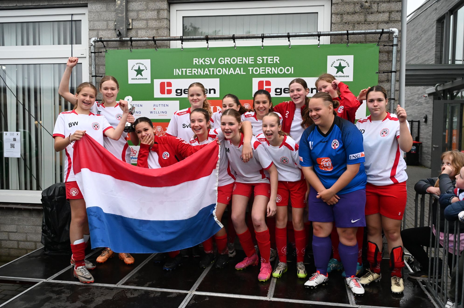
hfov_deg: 57.3
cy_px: 157
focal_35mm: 33
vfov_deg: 39.9
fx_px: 425
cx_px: 235
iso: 7200
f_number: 4
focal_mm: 32
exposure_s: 1/1600
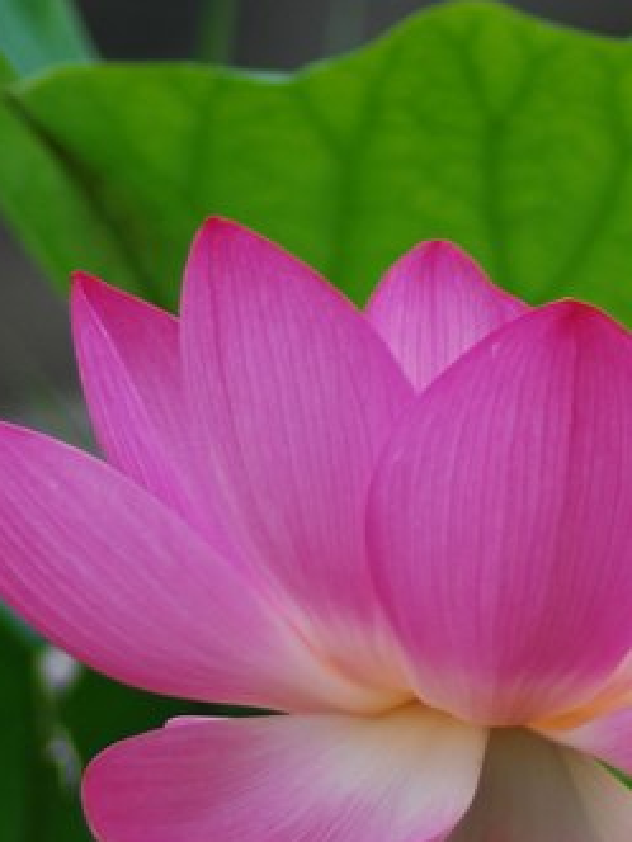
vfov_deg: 1.5
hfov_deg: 1.1
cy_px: 768
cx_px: 529
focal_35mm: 1334
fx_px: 32474
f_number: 6
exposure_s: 1/125
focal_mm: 300
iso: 160
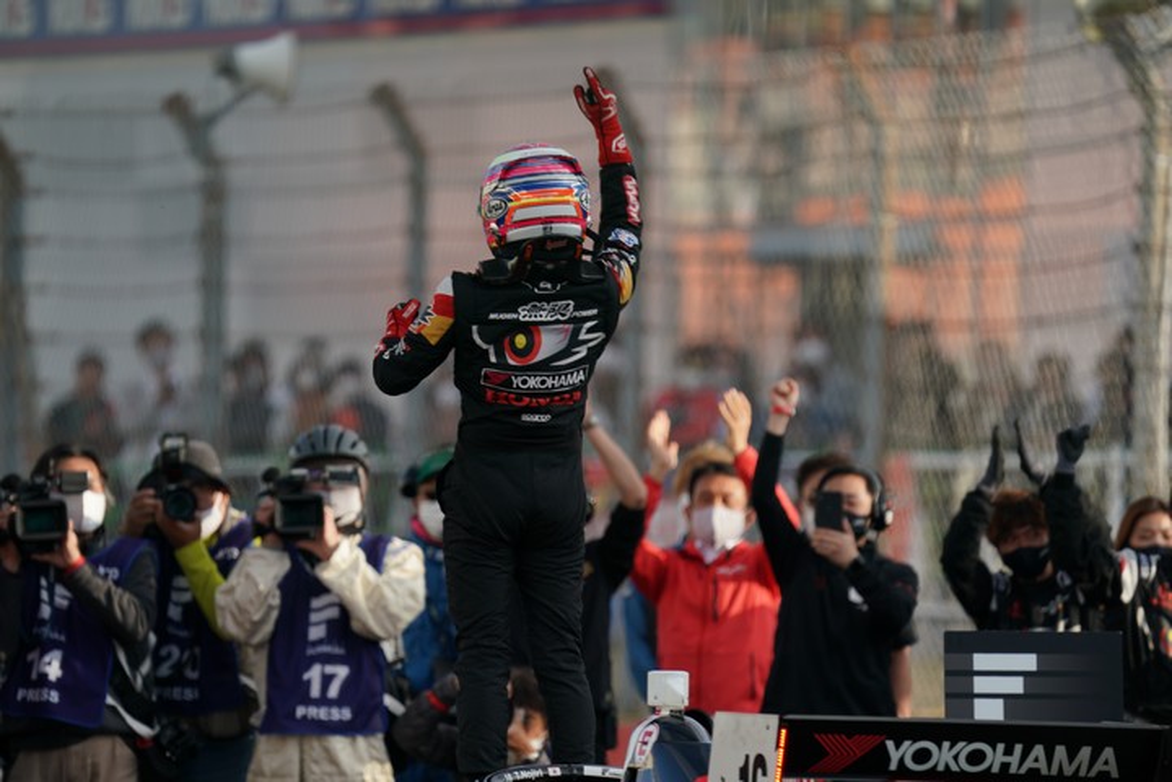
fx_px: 19532
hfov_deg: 3.4
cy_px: 391
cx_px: 586
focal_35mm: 600
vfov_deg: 2.3
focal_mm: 600
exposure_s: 1/500
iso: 200
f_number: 6.3
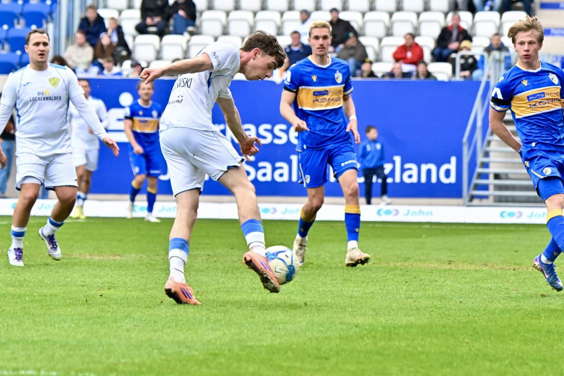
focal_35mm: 245
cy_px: 165
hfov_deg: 8.4
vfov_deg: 5.6
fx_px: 3838
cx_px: 260
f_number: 5.3
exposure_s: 1/1600
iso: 2000
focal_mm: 195
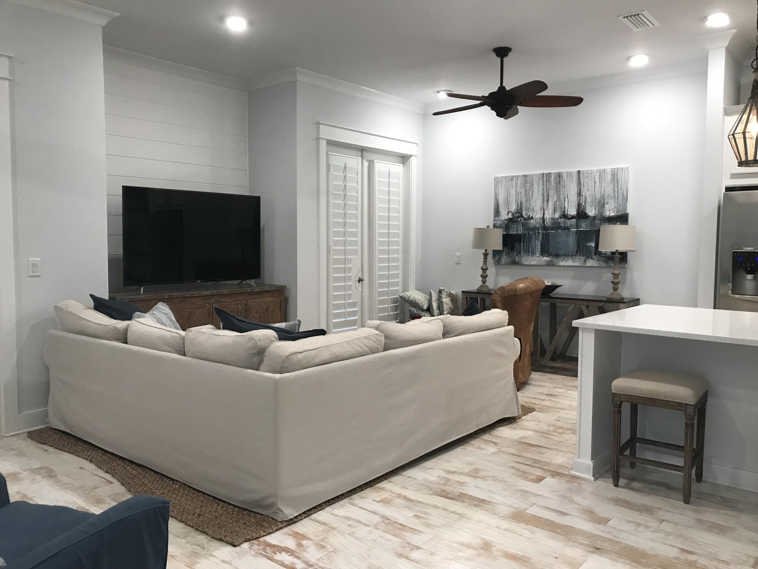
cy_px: 284
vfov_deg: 49.7
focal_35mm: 28
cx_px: 379
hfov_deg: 63.4
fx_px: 613
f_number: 1.8
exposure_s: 1/30
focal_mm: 3.99
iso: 32
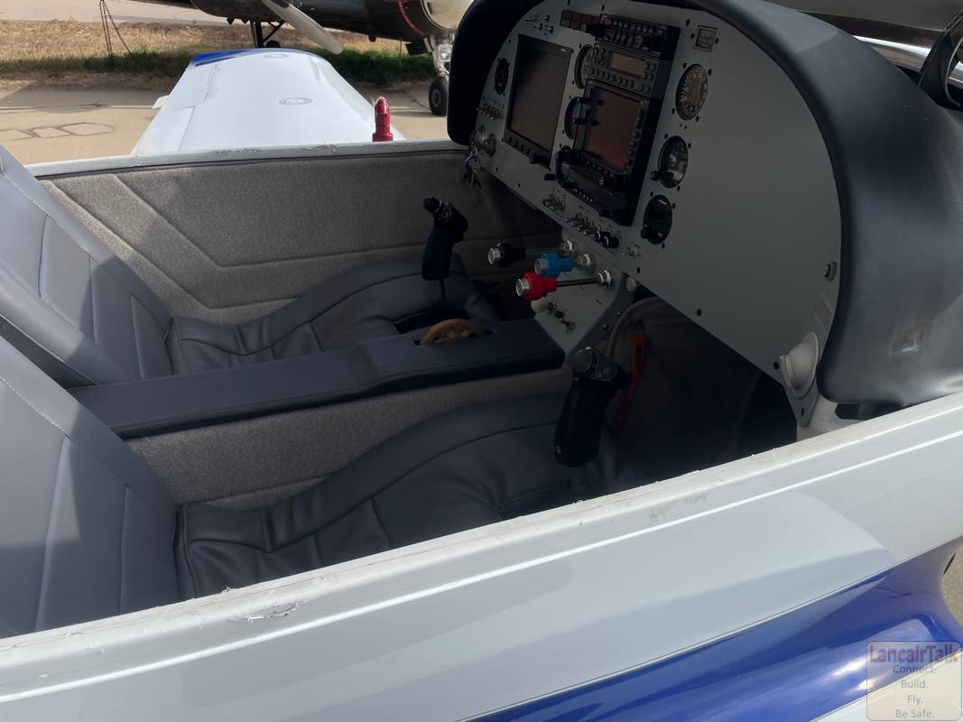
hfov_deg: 67.3
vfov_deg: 53.1
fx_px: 723
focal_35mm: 26
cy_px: 361
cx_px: 482
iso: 32
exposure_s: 1/3861
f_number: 1.6
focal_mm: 4.2
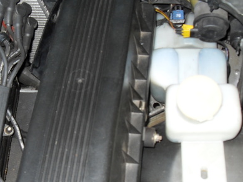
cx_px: 123
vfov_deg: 26.0
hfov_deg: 34.4
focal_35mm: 56
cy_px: 114
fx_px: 393
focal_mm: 6.3
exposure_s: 1/45
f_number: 2.8
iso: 100
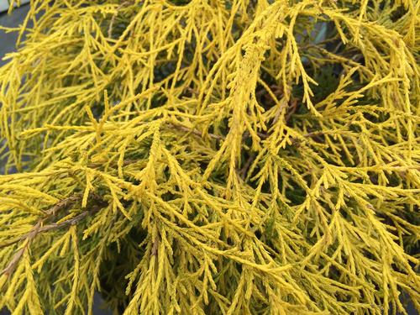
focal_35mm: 29
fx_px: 352
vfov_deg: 48.2
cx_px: 210
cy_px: 158
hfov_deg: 61.7
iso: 32
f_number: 2.2
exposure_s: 1/842
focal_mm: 4.15
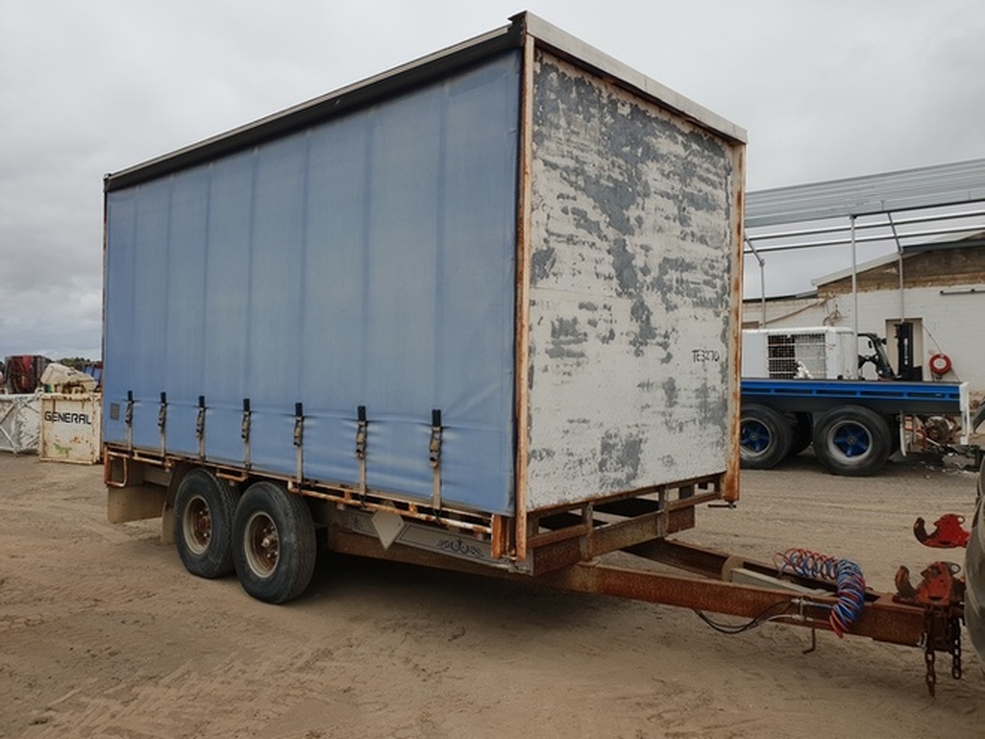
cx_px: 492
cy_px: 370
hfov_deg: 67.3
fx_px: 740
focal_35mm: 26
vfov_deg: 53.1
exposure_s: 1/1709
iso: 50
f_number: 2.4
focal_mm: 4.3
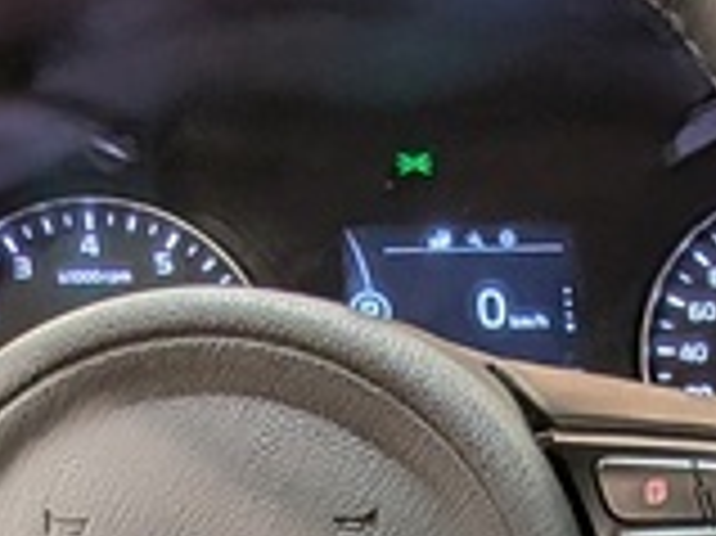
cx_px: 1509
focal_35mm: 155
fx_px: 3204
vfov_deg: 8.6
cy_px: 1320
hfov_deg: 11.3
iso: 91
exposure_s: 1/50
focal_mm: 4.53
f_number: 1.7
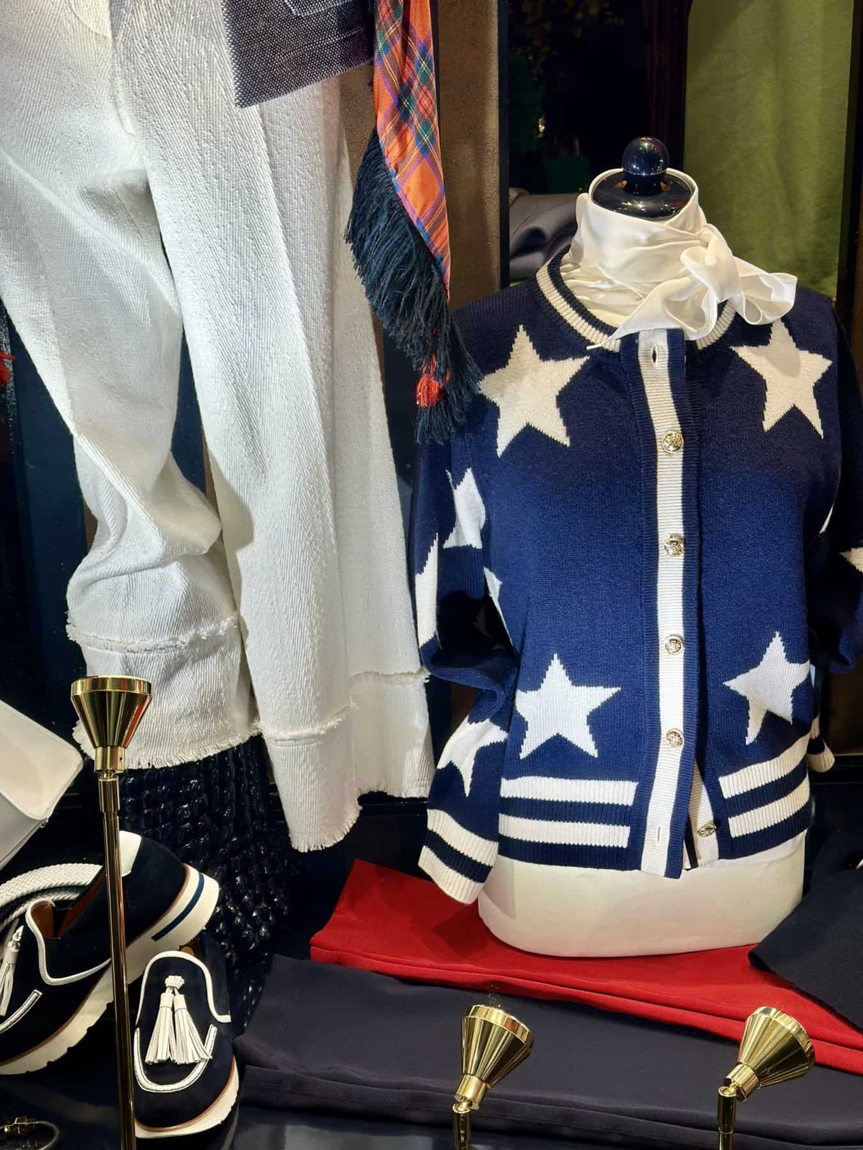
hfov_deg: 30.3
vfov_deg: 39.7
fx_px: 1596
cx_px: 432
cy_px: 575
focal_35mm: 48
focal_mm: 6.86
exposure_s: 1/100
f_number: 1.78
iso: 64
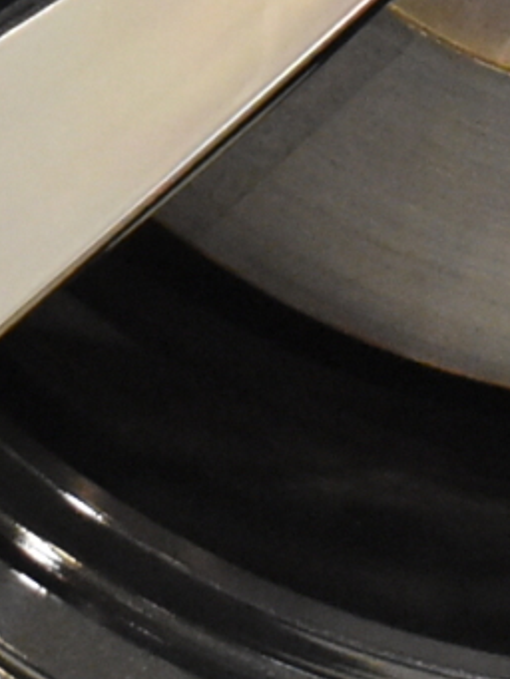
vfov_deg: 5.0
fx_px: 7656
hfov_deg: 3.8
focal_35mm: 390
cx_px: 723
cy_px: -401
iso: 3600
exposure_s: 1/60
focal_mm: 36
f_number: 4.8
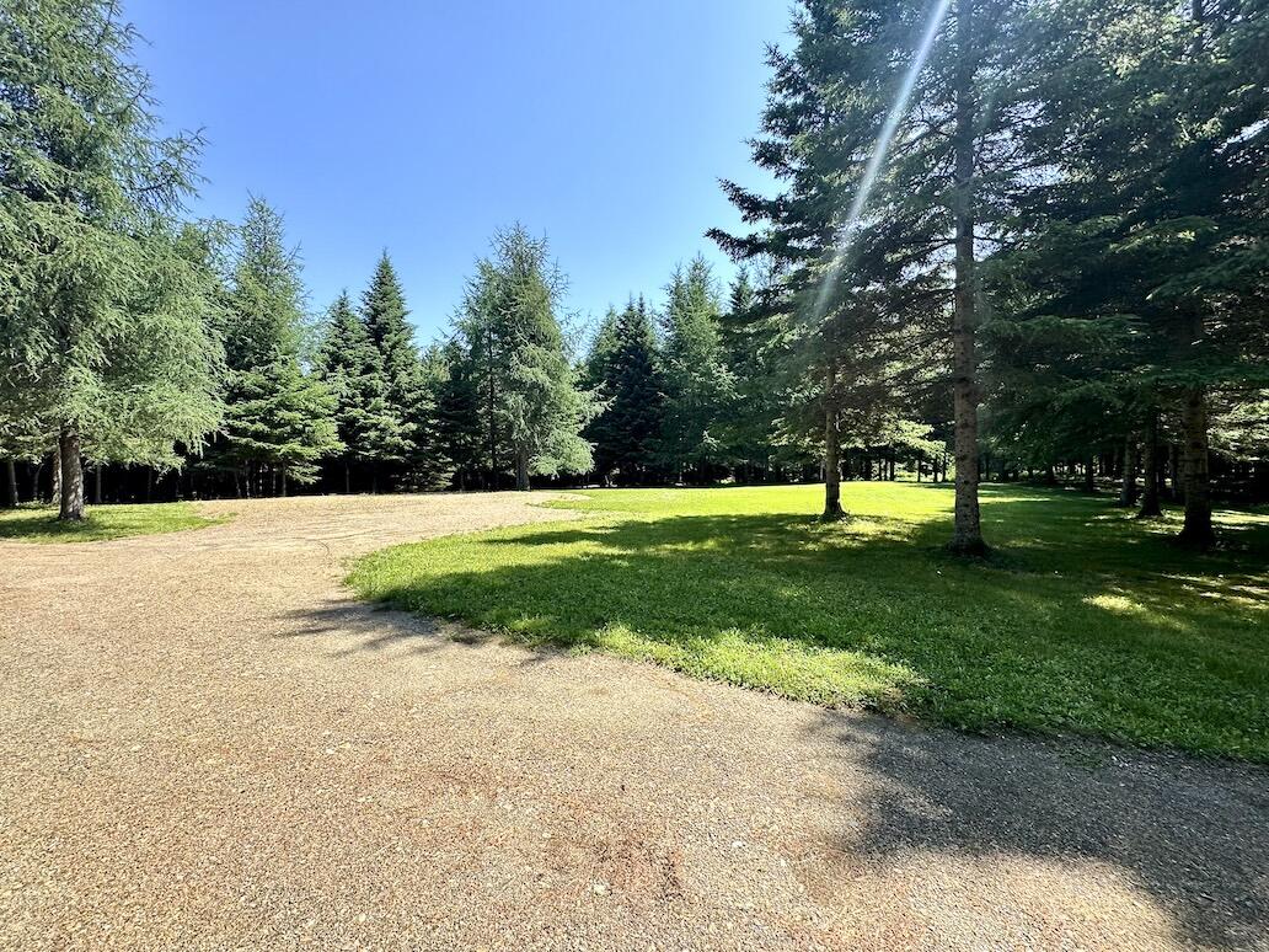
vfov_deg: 85.7
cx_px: 634
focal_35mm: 14
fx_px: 513
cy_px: 476
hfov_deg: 102.1
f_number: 2.2
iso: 40
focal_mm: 2.22
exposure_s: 1/582
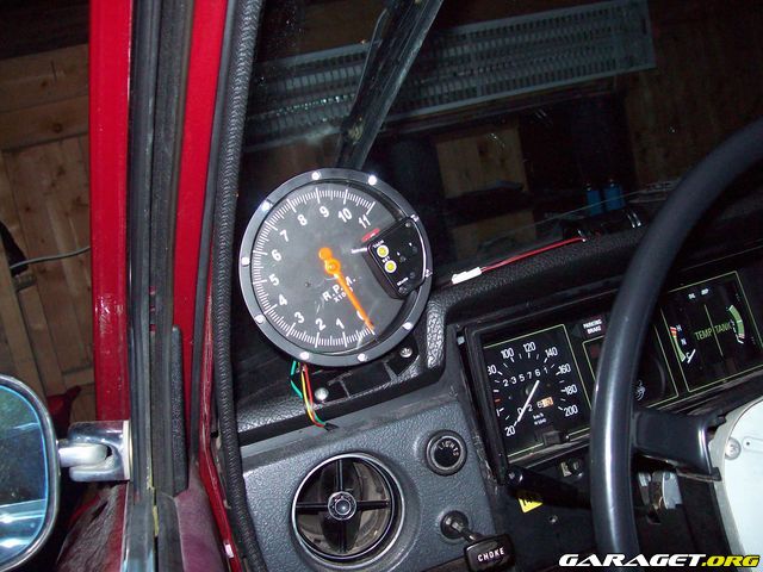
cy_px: 286
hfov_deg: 51.4
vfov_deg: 39.7
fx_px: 794
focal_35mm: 36
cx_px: 382
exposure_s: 1/64
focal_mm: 6
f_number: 2.7
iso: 200
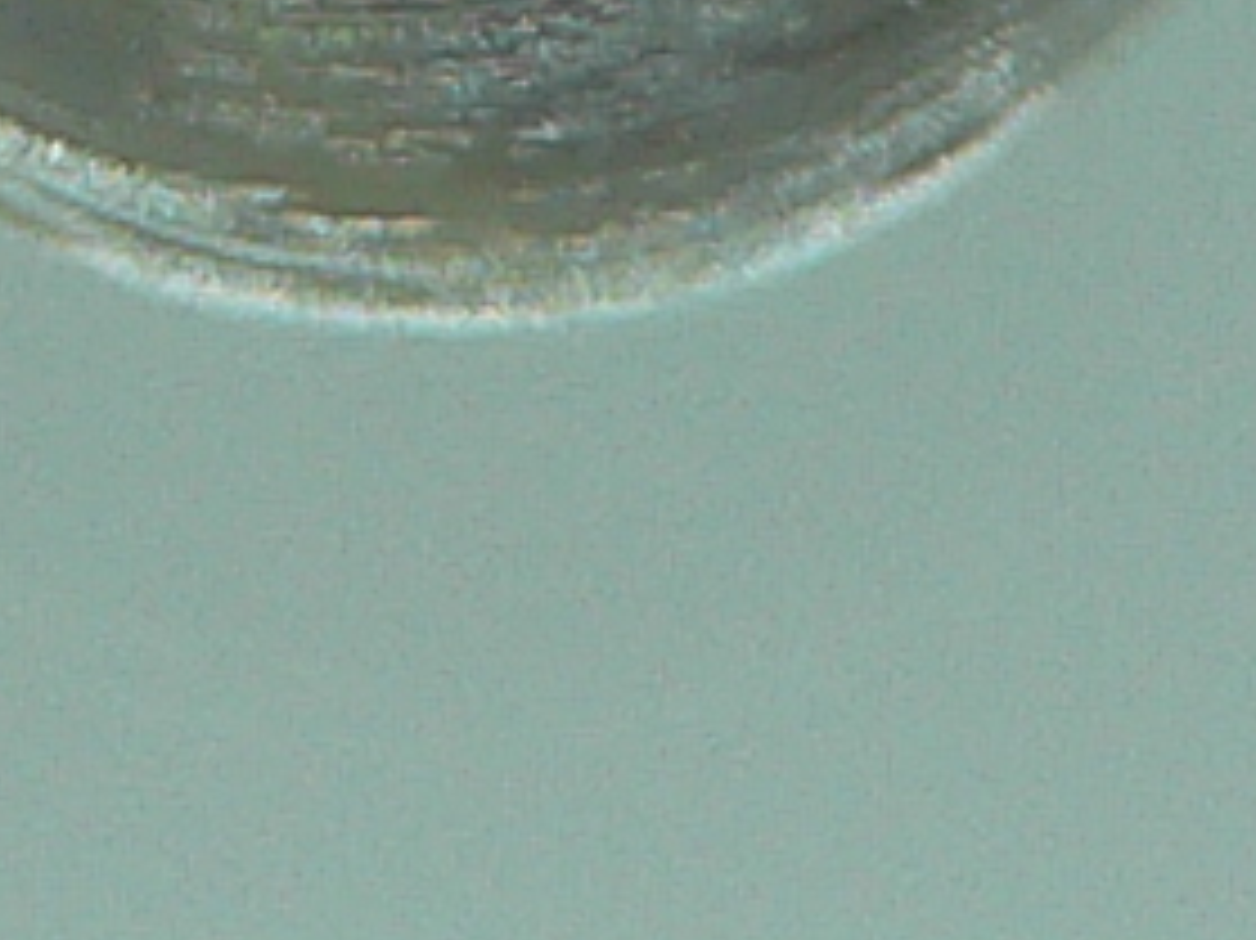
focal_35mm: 253
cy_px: -1983
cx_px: 198
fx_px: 9176
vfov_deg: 5.5
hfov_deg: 7.8
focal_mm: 4.6
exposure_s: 1/80
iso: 80
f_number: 2.8
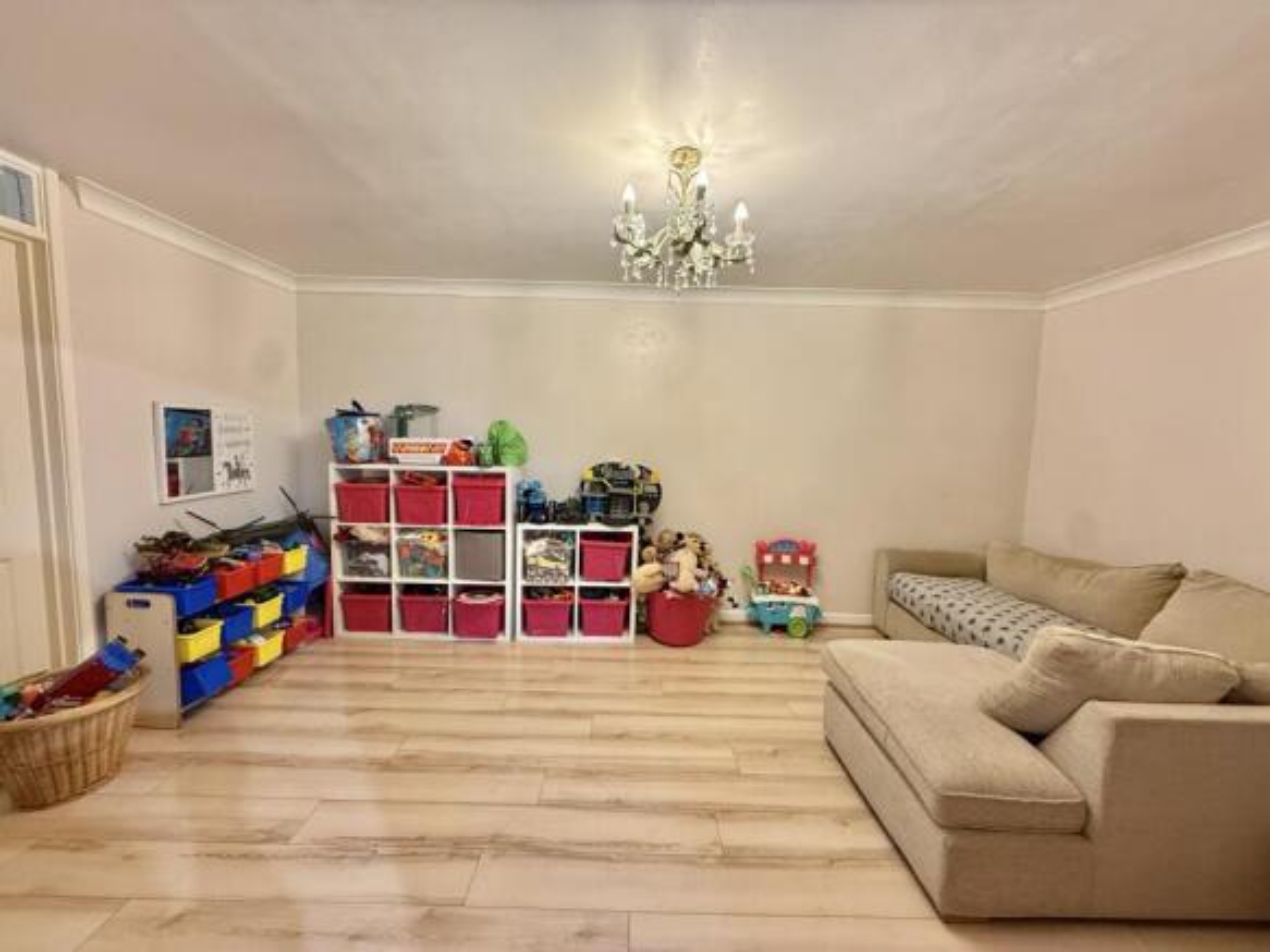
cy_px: 476
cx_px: 635
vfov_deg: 85.7
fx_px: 514
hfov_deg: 102.1
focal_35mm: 14
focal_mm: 2.22
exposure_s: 1/50
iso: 320
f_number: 2.2
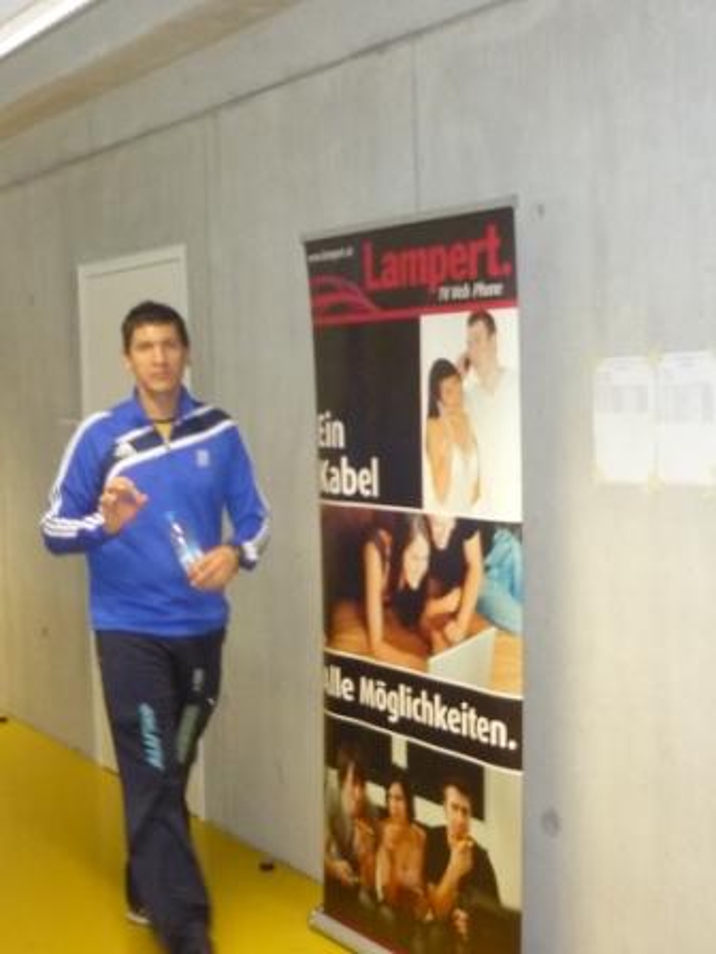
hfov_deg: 27.5
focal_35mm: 53
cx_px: 358
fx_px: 1462
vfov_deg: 36.2
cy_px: 477
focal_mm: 5.5
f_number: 2.8
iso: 400
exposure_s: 1/30
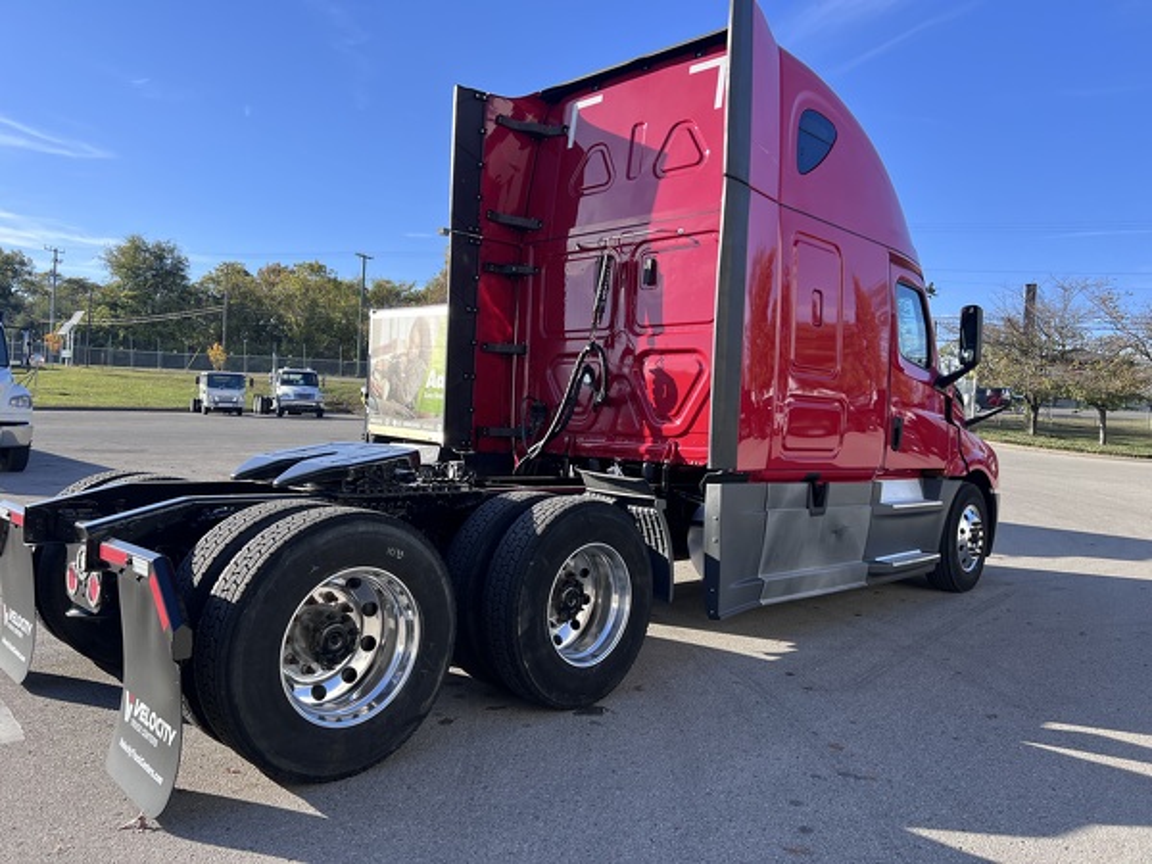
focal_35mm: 26
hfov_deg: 67.3
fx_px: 865
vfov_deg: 53.1
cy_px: 432
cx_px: 576
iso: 50
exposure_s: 1/1488
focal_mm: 5.7
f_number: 1.5
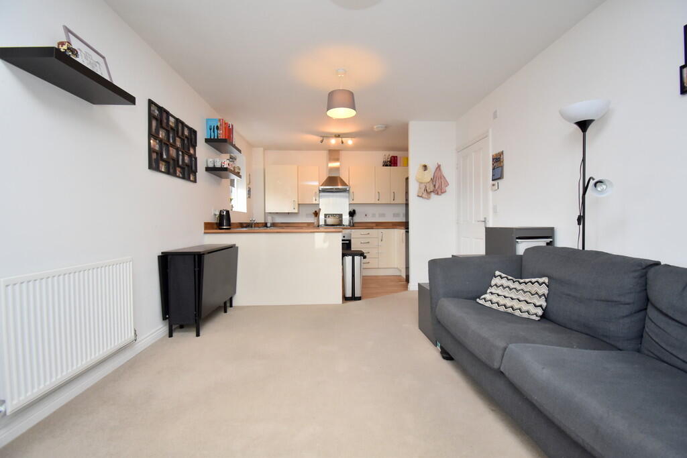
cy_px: 229
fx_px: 286
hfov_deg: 100.4
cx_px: 344
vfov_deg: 77.3
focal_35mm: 15
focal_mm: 10
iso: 800
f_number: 5
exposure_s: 1/200
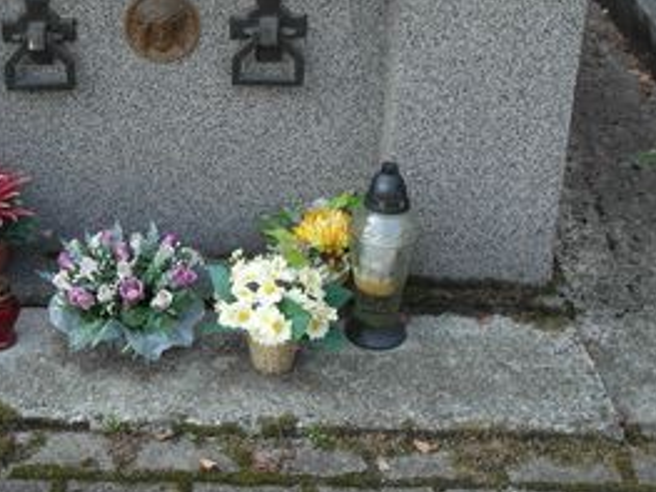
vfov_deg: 19.9
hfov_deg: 26.1
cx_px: 120
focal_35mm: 73
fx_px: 1383
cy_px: 72
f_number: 3.4
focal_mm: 6.5
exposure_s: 1/125
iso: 80
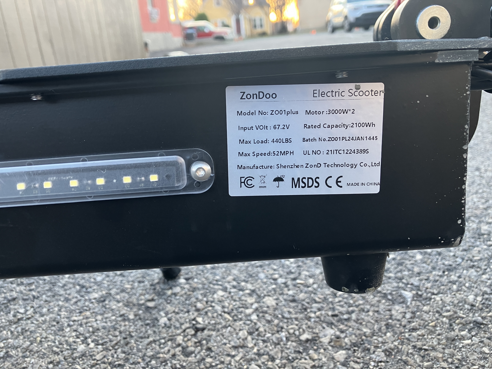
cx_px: 246
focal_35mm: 28
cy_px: 184
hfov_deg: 63.4
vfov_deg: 49.7
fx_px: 398
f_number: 1.8
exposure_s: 1/69
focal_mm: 3.99
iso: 80
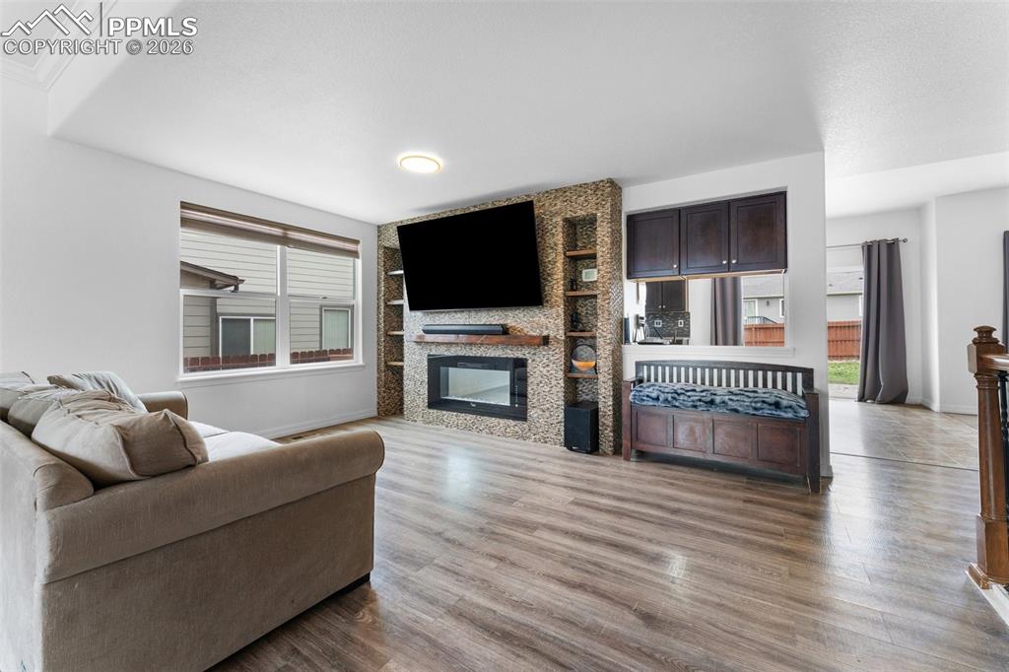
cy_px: 336
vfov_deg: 81.2
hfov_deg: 104.3
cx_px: 504
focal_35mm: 14
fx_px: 392
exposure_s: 1/3
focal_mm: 14
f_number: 9
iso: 400
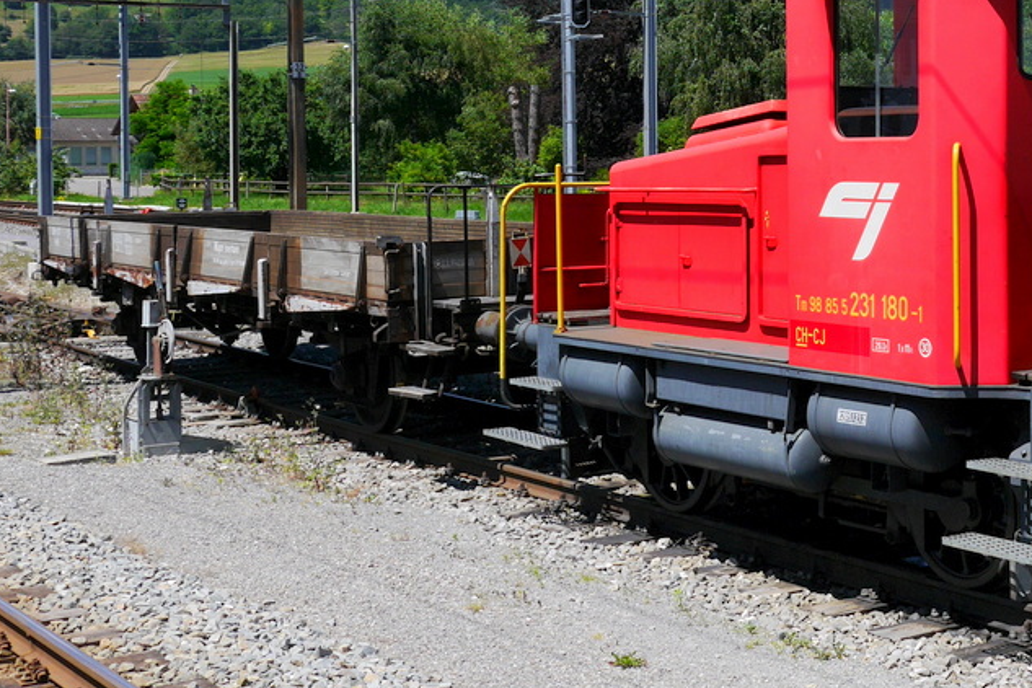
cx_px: 913
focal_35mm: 67
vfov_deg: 20.2
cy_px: 179
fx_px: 1921
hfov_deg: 29.0
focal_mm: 17
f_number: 8
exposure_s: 1/400
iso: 160
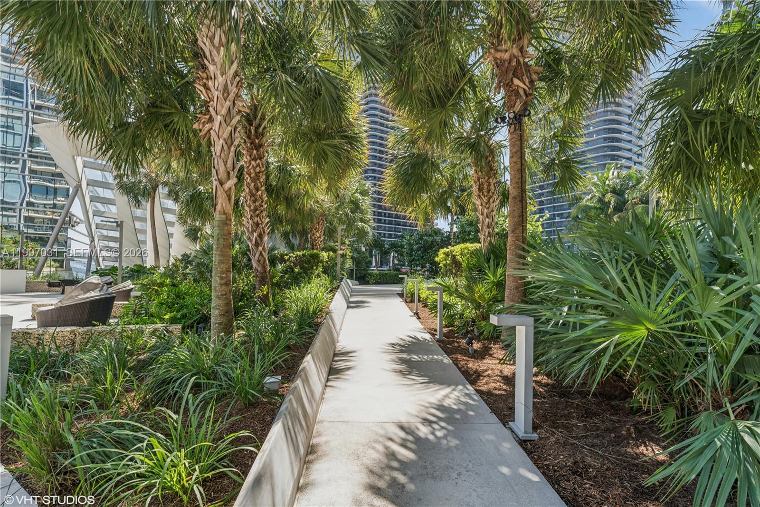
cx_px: 380
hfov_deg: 95.3
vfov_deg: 72.4
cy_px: 254
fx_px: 346
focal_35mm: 16
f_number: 10
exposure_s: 1/100
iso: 320
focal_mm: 16.4
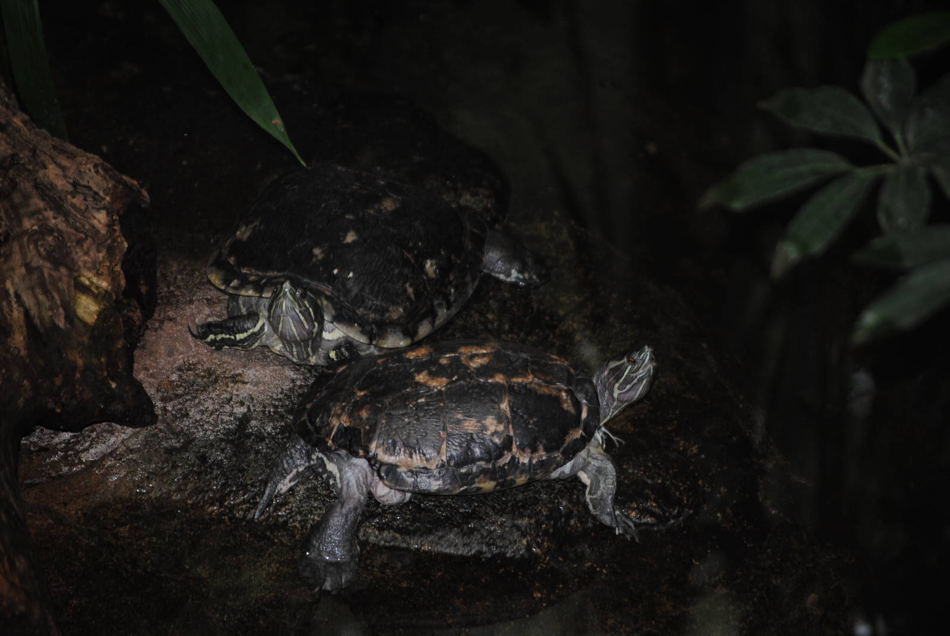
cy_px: 318
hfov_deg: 11.2
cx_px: 475
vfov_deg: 7.5
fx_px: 4835
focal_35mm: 183
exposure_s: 1/60
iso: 200
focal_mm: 122
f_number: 4.8
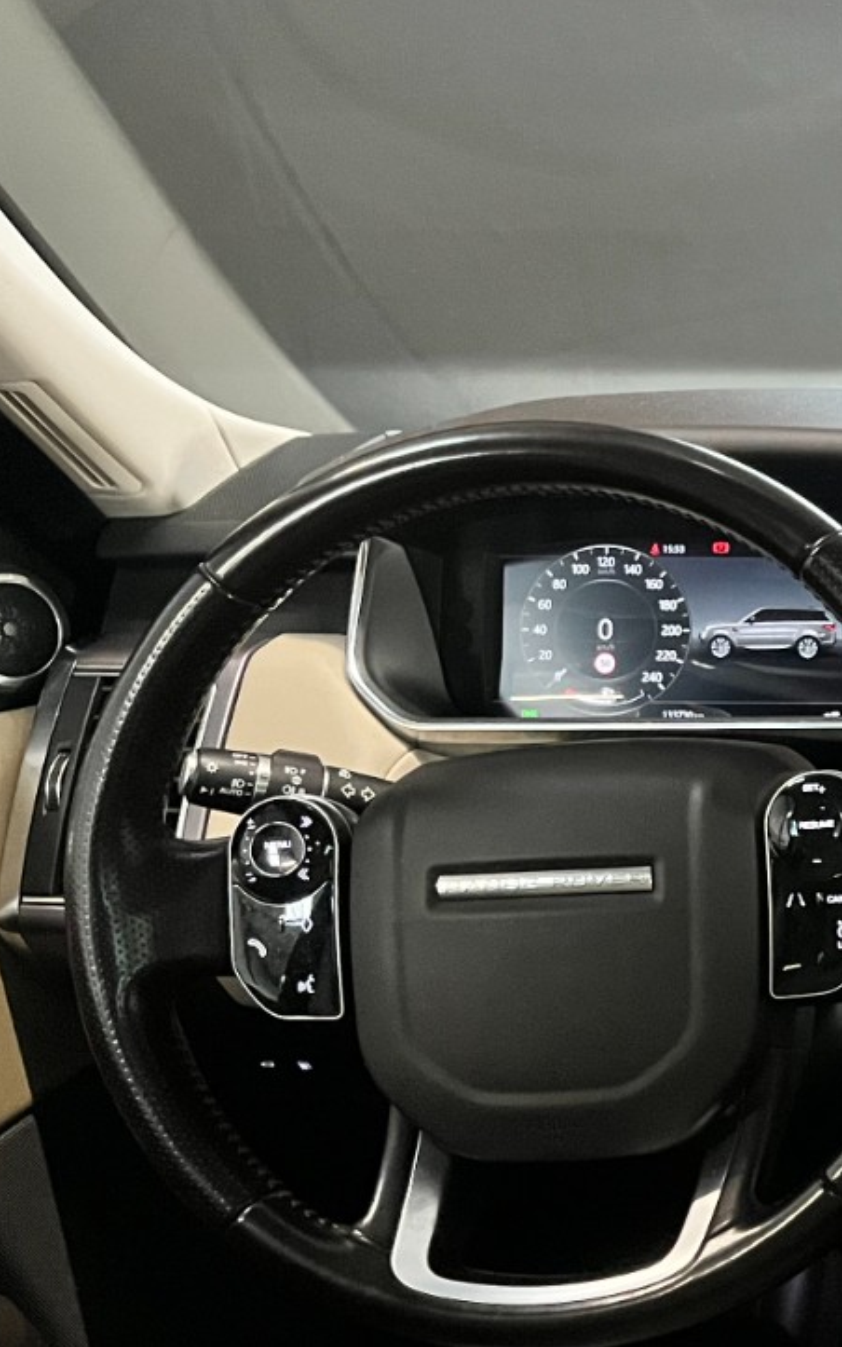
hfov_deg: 17.6
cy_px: 857
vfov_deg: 33.3
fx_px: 2239
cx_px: 1477
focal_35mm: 61
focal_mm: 5.1
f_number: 1.6
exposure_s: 1/33
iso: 500
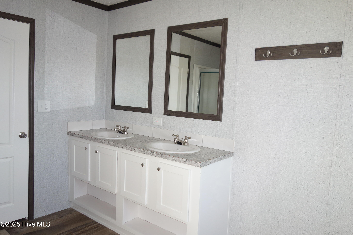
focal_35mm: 28
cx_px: 176
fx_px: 275
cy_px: 118
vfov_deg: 46.4
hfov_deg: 65.5
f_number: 2.5
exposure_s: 1/100
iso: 125
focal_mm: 10.4
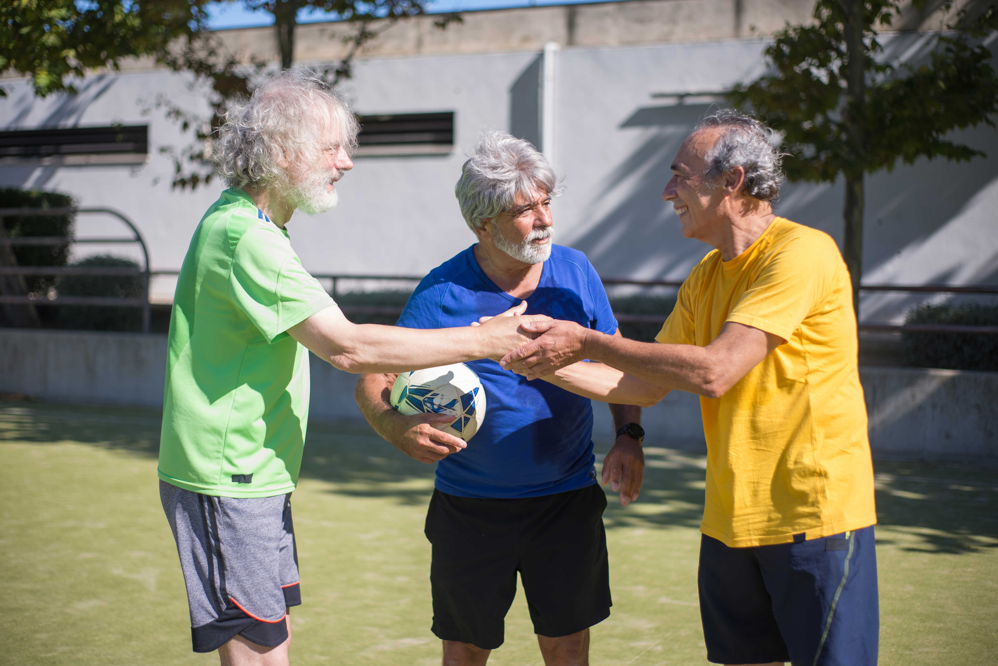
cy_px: 333
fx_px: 1387
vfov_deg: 27.0
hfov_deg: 39.6
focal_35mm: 50
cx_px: 499
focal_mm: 50
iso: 64
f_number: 2.2
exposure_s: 1/1600
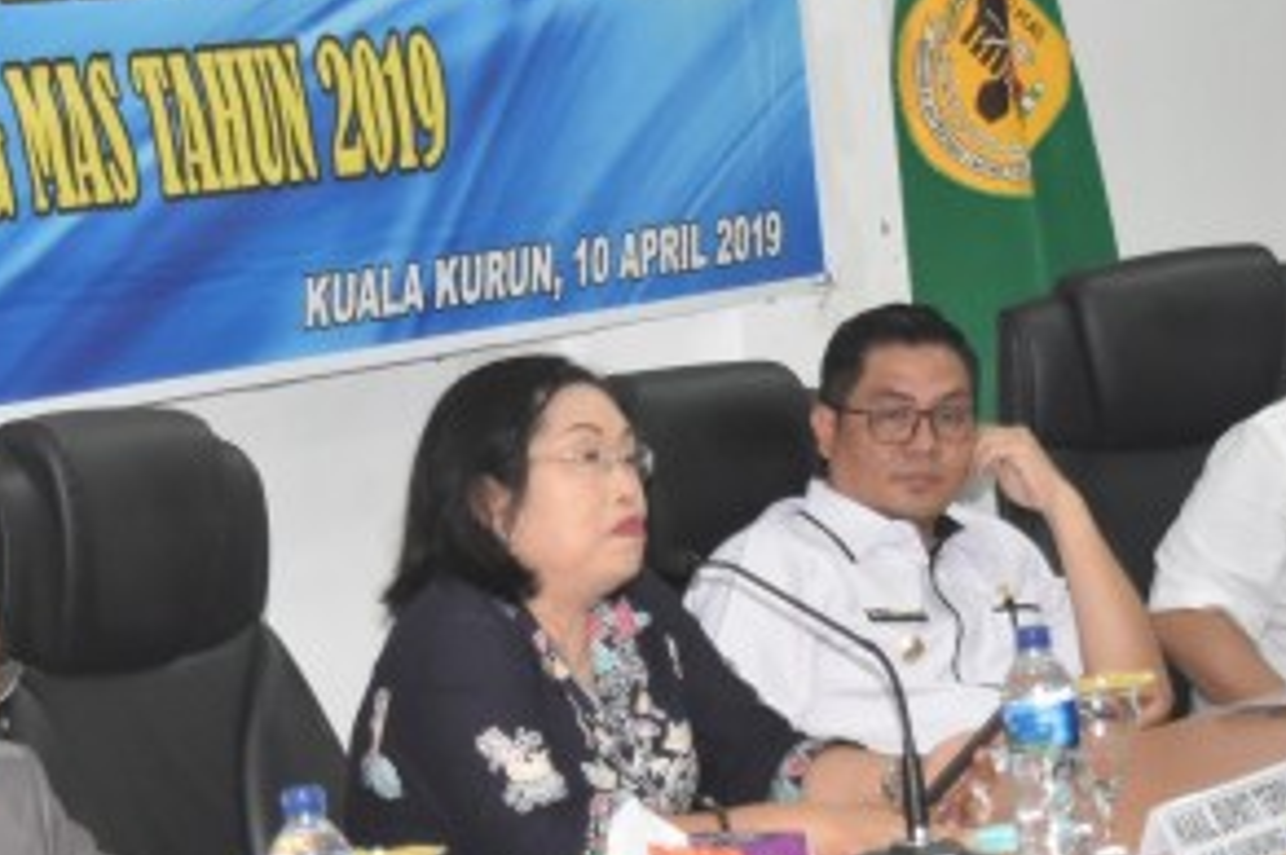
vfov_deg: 8.6
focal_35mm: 158
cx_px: 647
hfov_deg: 13.0
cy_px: 745
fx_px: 5638
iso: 1400
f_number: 5
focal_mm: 40
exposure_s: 1/60
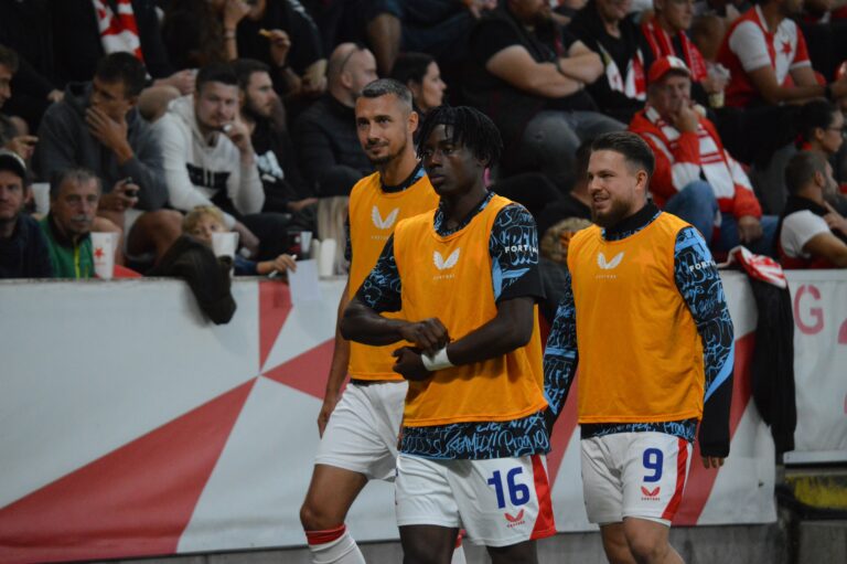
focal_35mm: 255
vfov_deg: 5.4
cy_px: 282
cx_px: 424
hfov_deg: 8.1
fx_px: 5996
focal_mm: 170
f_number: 5
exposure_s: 1/1000
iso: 3200
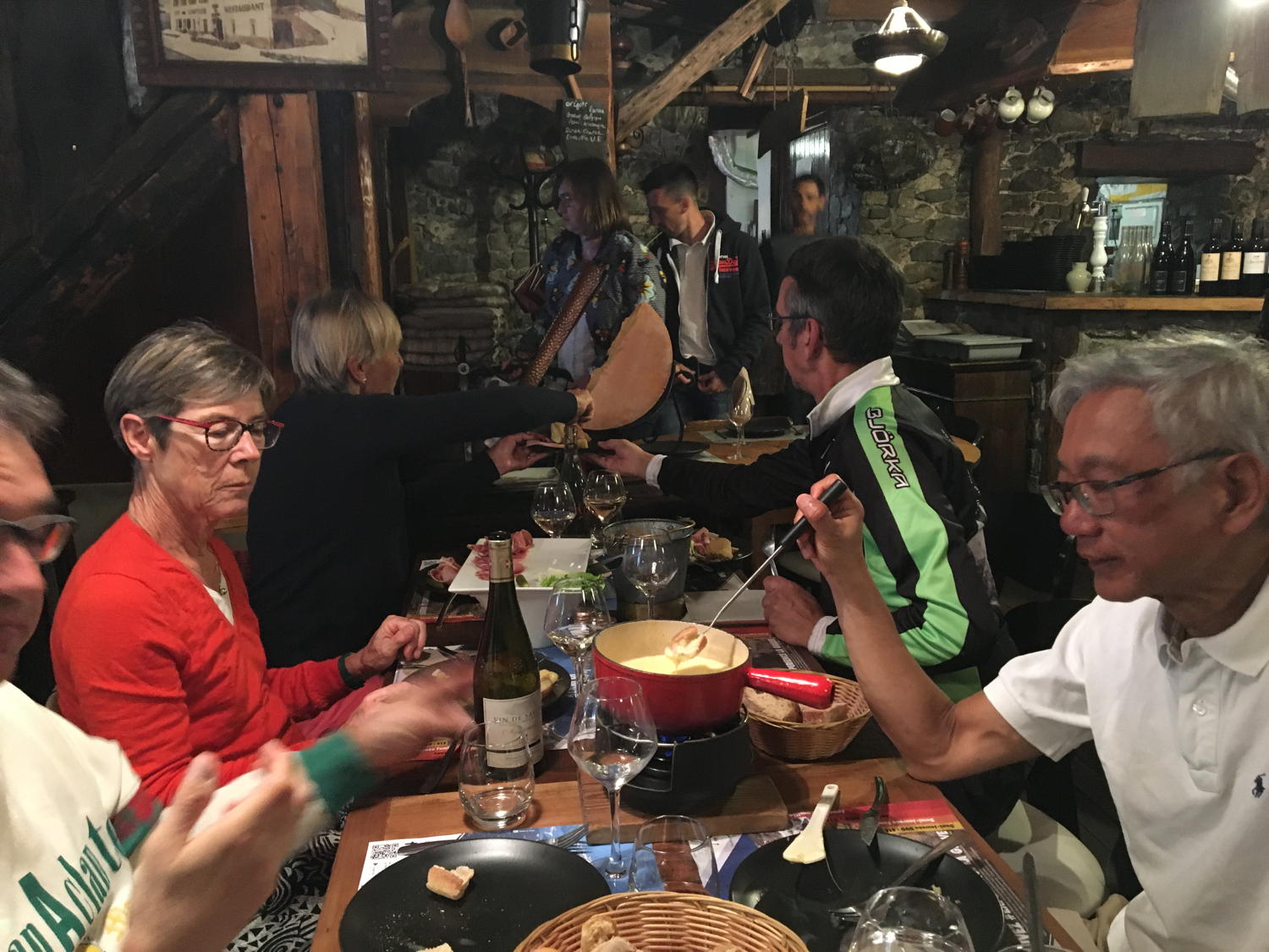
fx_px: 1063
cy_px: 476
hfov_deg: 61.7
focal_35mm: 29
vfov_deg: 48.2
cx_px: 634
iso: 400
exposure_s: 1/17
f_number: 2.2
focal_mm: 4.15
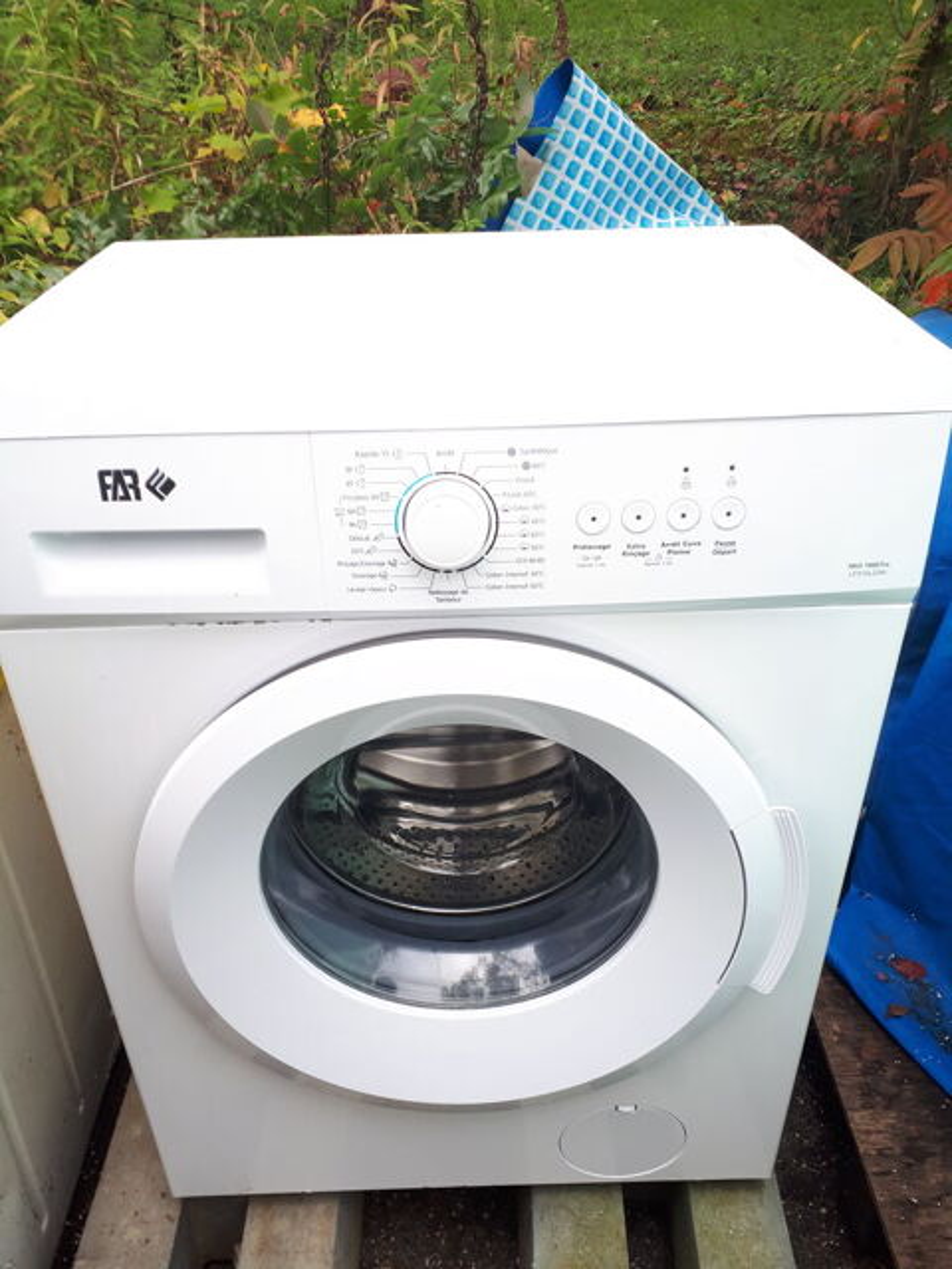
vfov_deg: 65.3
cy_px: 634
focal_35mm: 27
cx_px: 476
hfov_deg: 51.4
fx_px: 990
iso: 40
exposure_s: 1/144
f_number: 1.9
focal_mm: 3.6
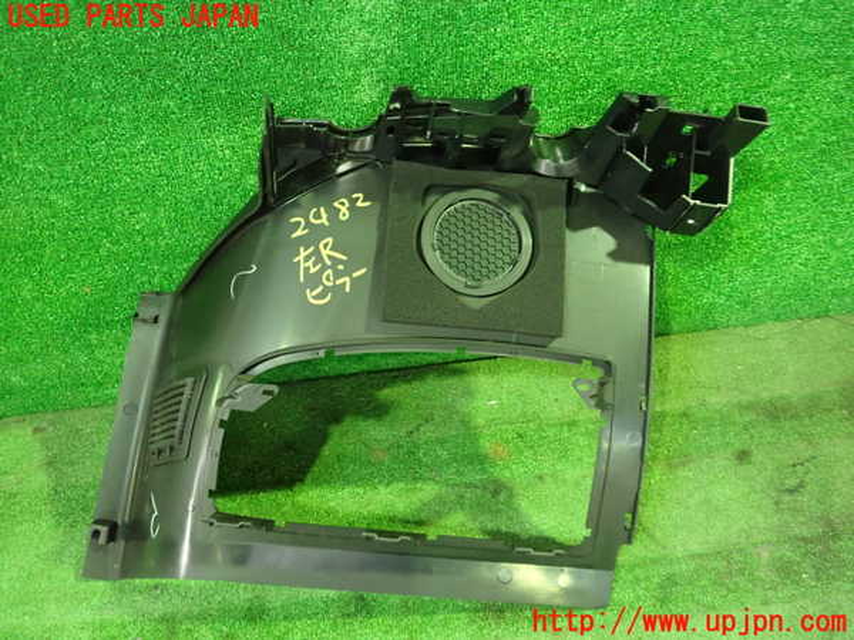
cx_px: 427
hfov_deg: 60.0
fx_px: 740
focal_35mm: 30
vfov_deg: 46.8
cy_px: 320
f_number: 2.3
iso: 1000
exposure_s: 1/30
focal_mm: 5.5
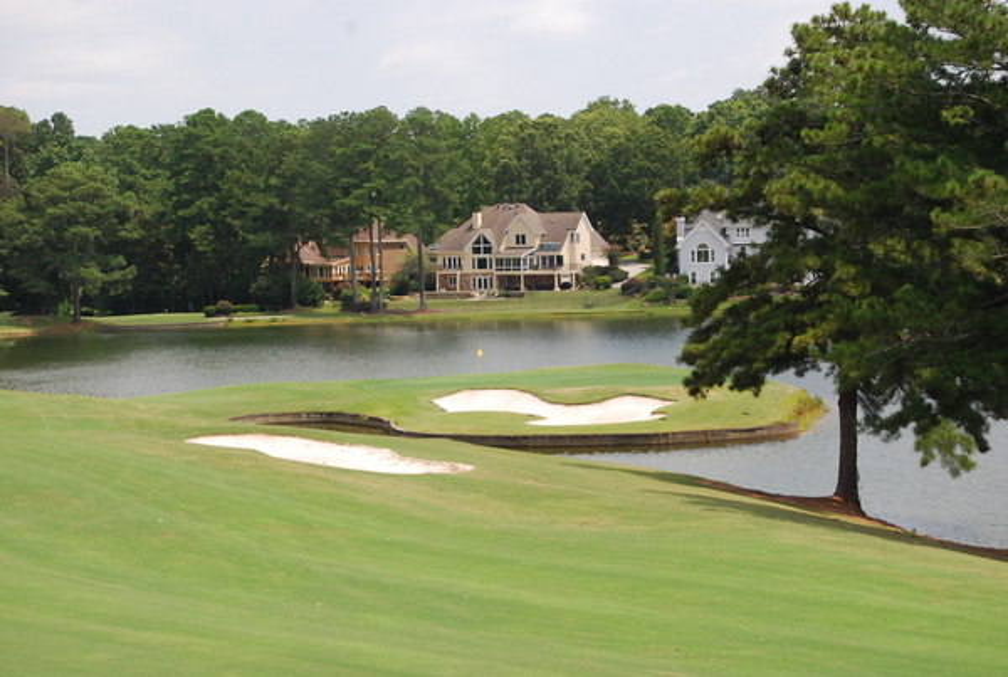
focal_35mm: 82
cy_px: 338
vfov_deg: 16.6
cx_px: 504
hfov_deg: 24.6
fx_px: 2315
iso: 1000
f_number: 8
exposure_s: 1/1500
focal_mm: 55
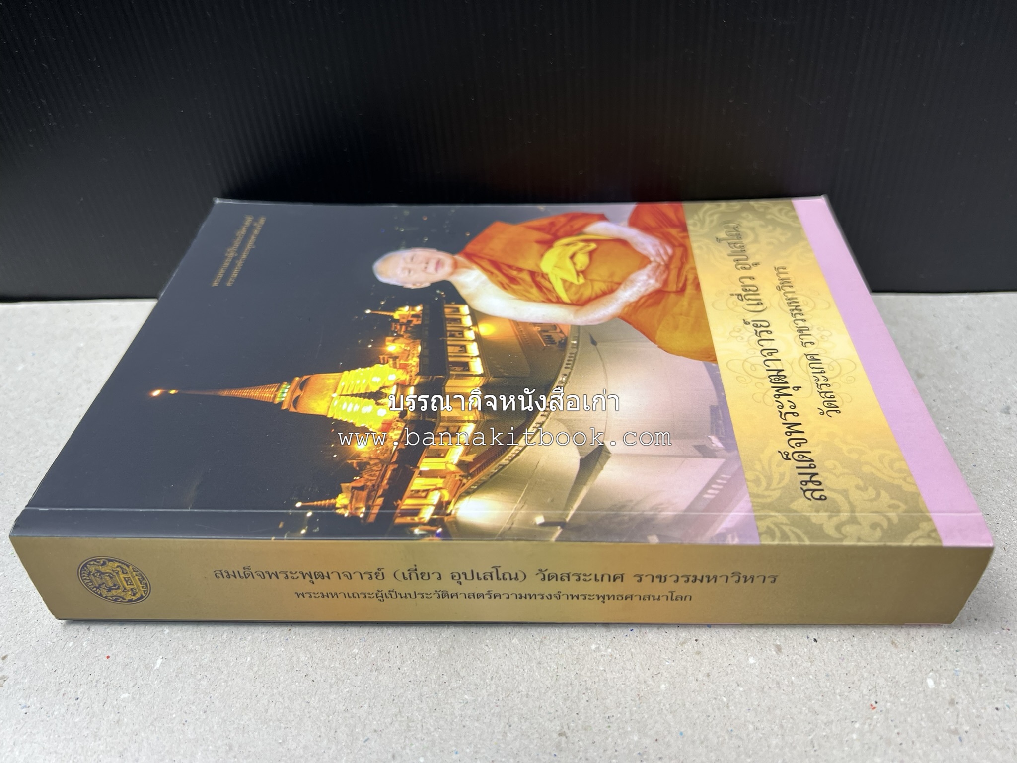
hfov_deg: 67.3
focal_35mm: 26
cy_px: 382
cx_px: 508
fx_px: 764
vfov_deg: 53.1
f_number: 1.5
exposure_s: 1/100
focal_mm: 5.7
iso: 50
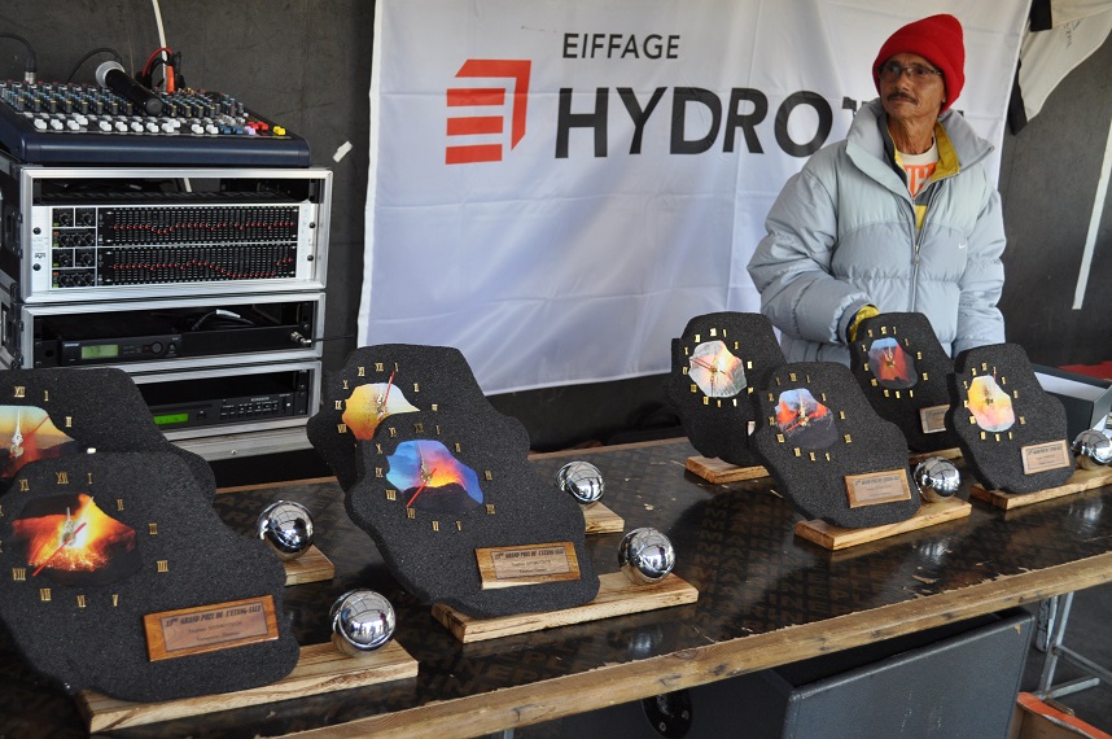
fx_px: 1342
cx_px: 556
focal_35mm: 44
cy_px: 370
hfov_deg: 45.0
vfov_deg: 30.8
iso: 720
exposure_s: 1/60
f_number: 4.5
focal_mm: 29
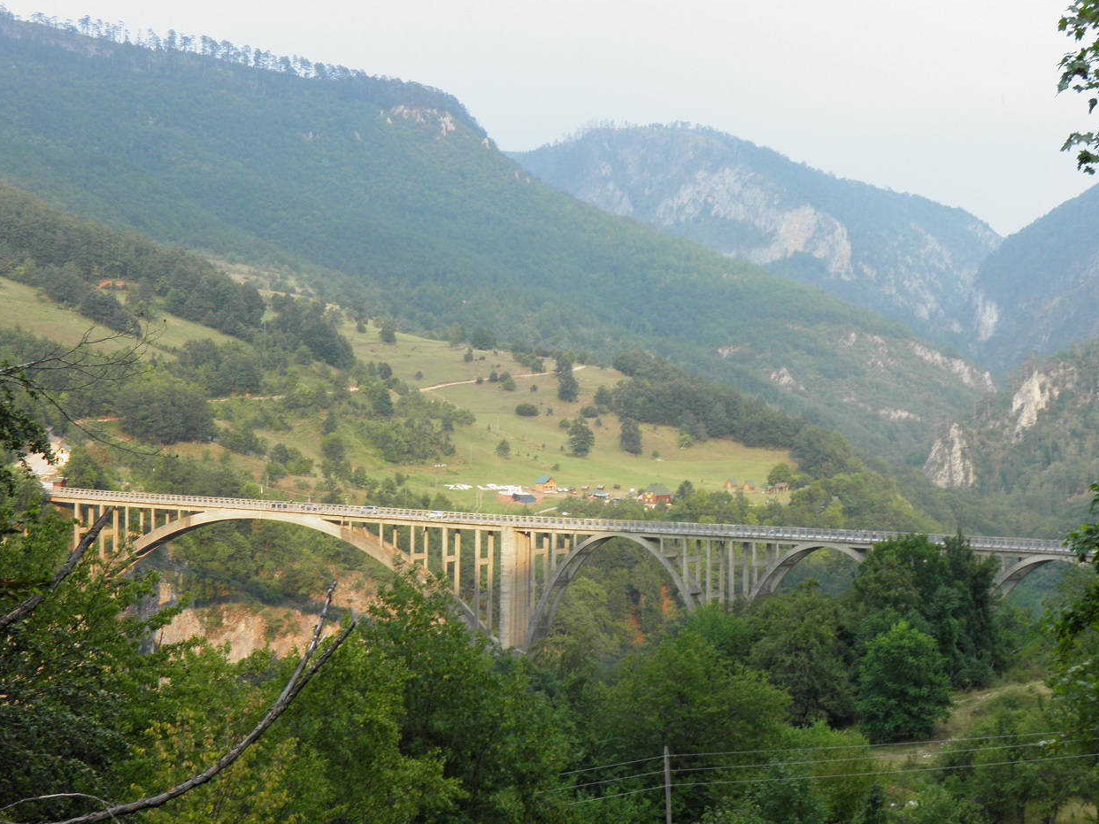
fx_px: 1968
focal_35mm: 62
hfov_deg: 31.2
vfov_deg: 23.6
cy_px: 431
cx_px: 511
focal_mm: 10
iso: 50
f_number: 5.2
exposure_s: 1/80
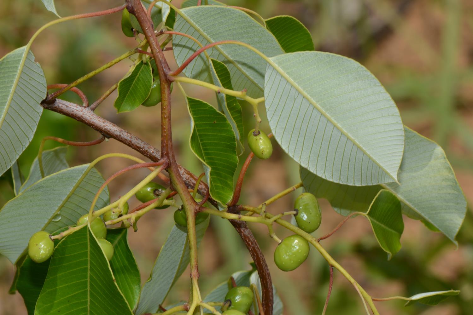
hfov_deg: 13.0
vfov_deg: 8.7
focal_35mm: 158
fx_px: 2069
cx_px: 236
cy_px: 158
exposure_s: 1/200
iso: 220
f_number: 20
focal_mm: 105
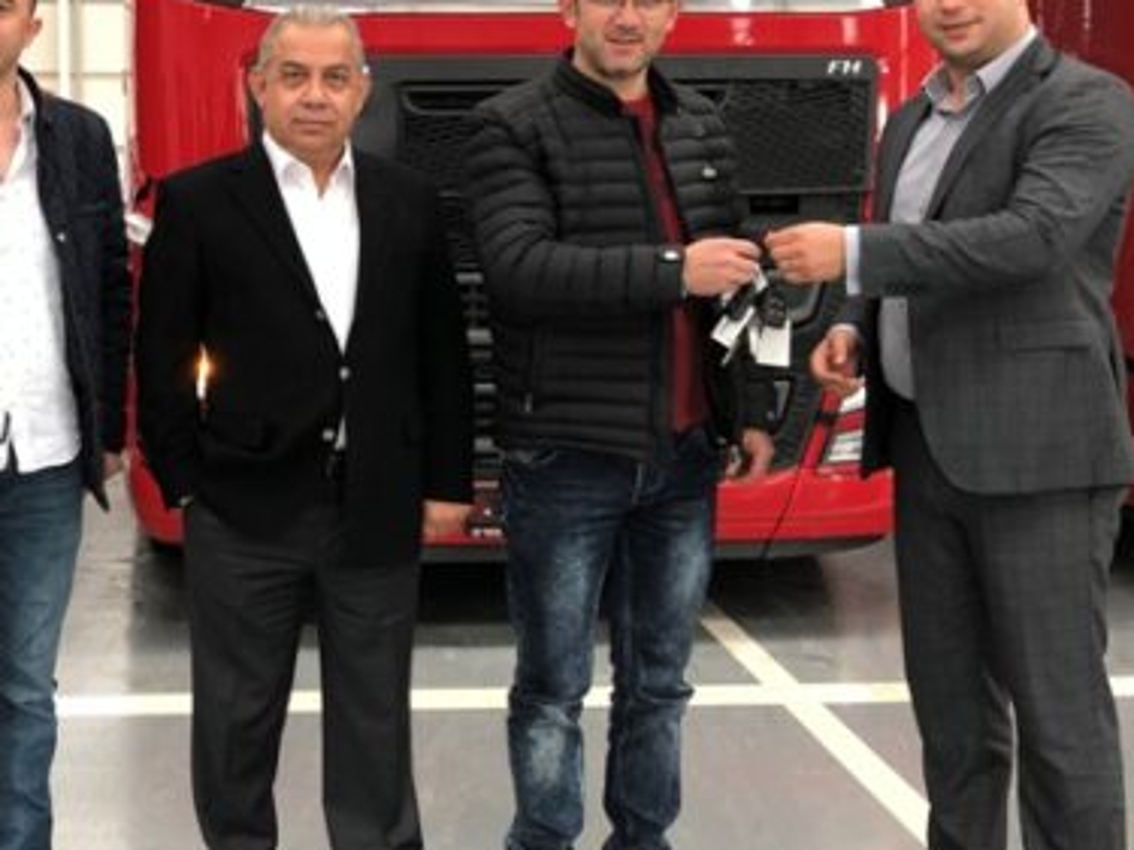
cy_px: 281
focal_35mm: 52
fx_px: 1703
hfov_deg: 36.0
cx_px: 278
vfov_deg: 27.8
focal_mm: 4
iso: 32
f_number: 1.8
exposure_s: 1/42
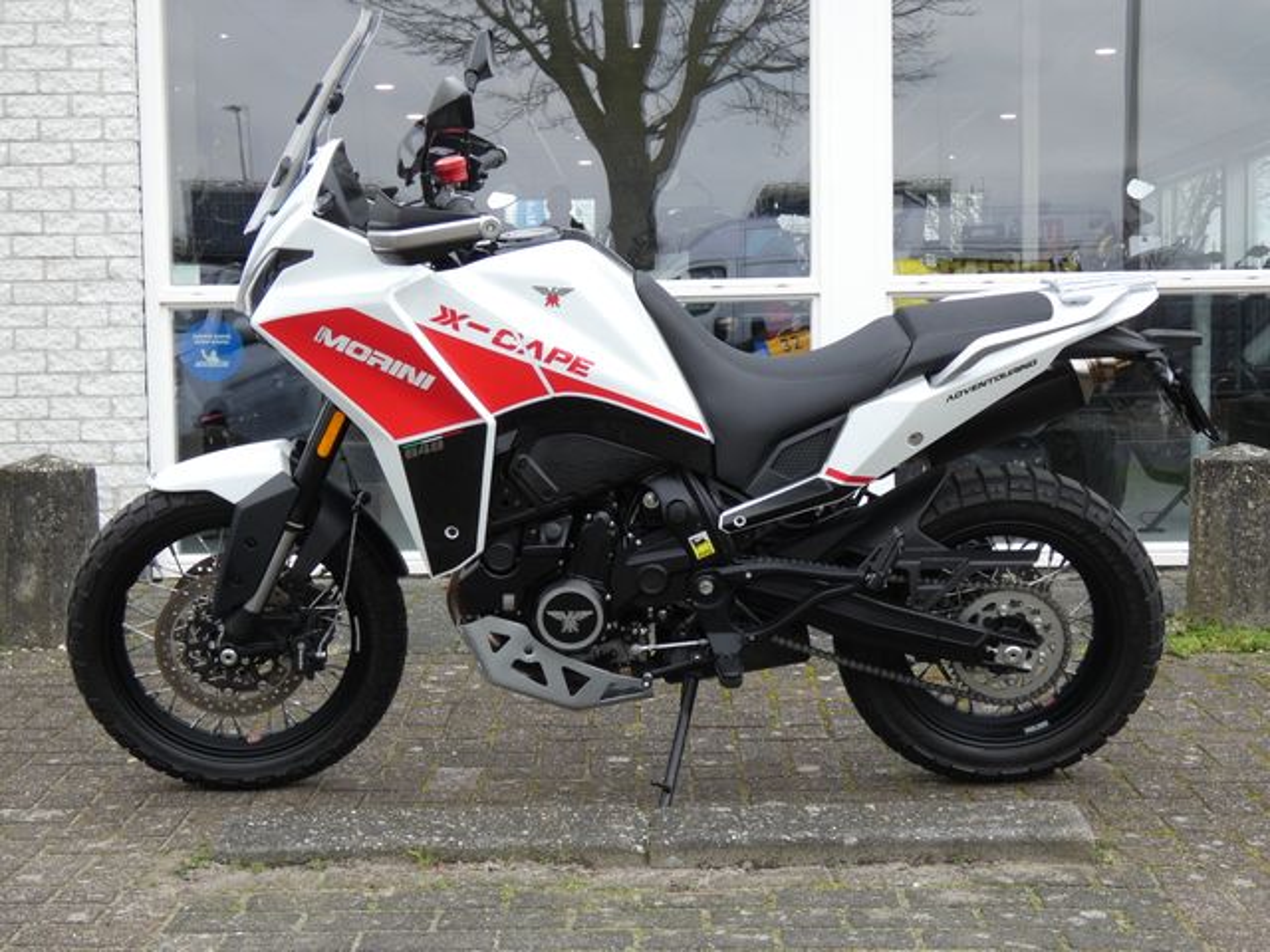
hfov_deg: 34.9
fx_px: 2018
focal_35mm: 55
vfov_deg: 26.6
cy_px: 476
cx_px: 635
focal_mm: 9.9
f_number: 4
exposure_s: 1/80
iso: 80
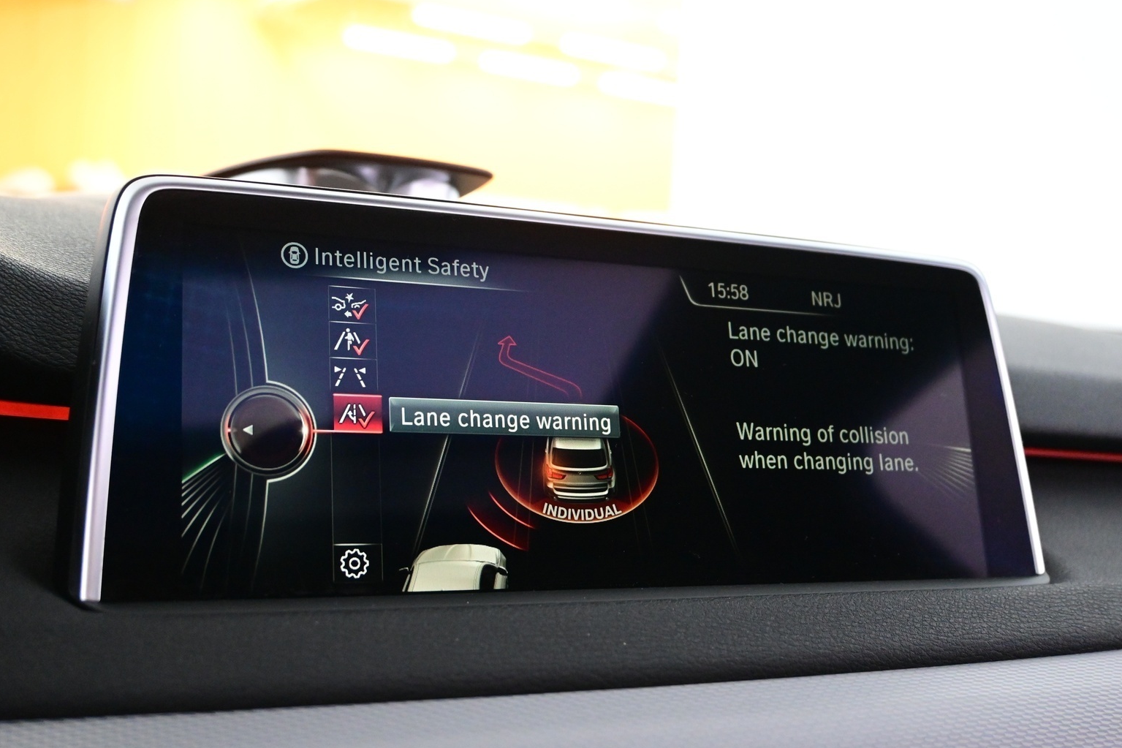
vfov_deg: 34.4
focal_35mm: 39
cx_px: 566
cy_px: 385
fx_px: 1209
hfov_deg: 49.8
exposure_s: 1/40
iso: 3600
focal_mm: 24.5
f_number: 4.2
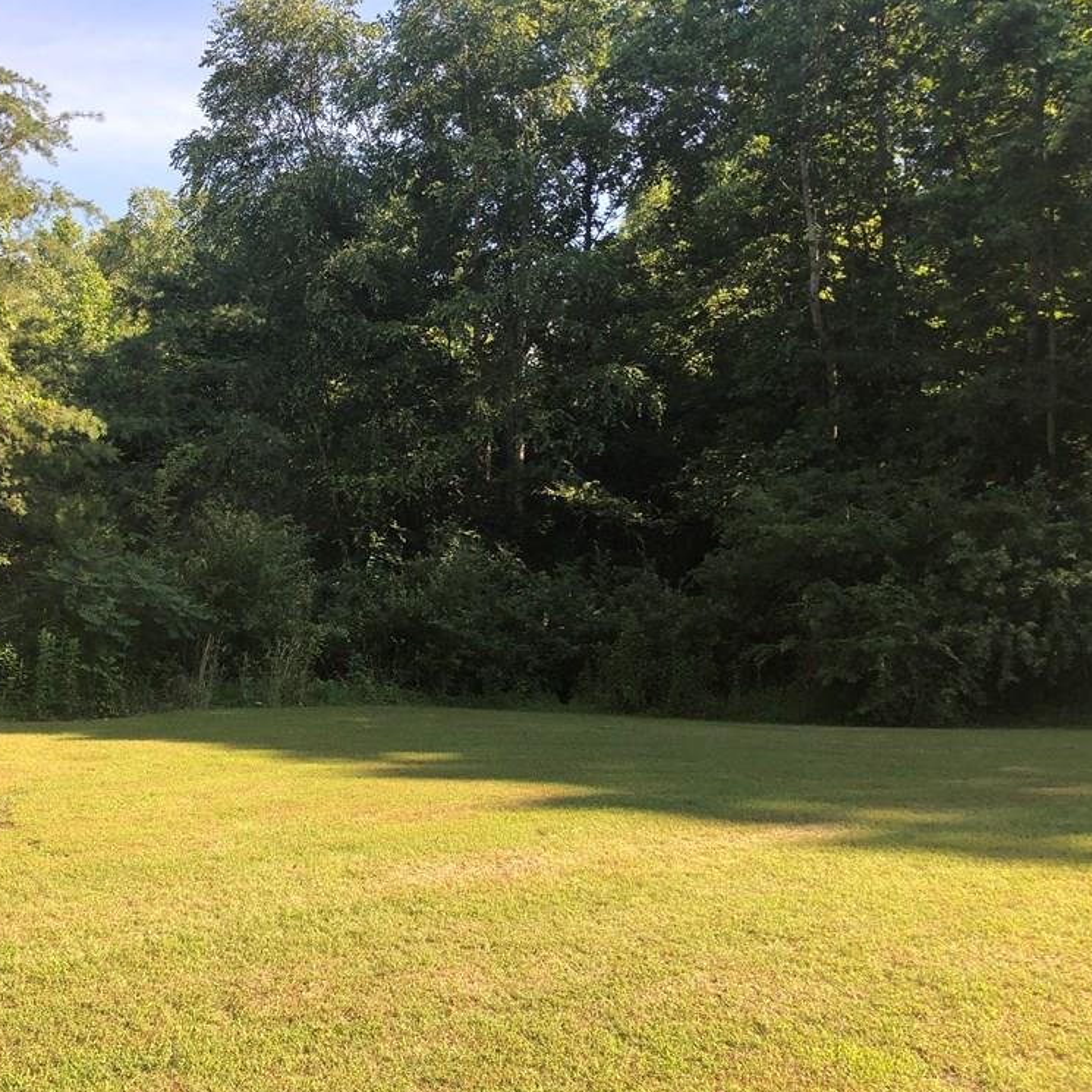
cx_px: 400
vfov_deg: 48.4
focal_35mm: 34
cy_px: 538
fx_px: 1213
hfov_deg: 47.9
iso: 20
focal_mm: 3.99
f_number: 1.8
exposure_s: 1/631
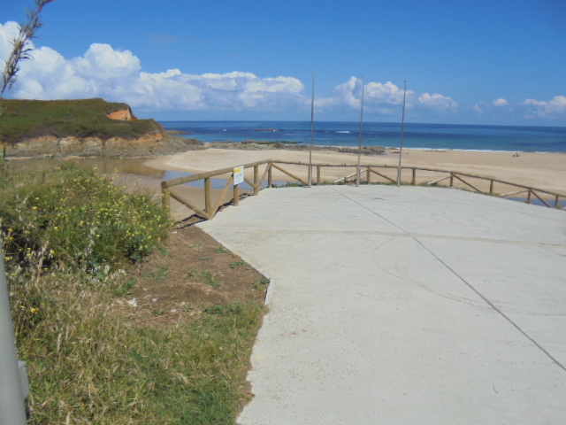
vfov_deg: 53.1
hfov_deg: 67.3
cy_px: 212
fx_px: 425
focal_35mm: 26
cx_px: 283
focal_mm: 4.6
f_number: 11.5
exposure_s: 1/250
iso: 100
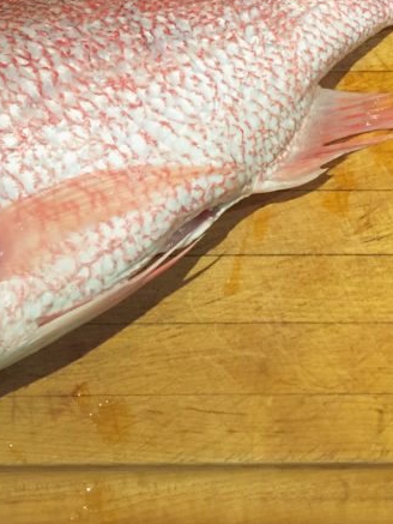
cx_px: 119
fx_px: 1029
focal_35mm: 68
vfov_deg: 26.5
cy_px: -37
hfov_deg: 21.5
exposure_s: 1/30
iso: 125
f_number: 2.2
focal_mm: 4.15
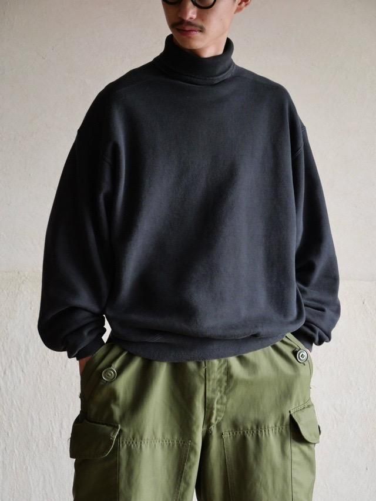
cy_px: 250
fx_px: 1332
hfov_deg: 16.1
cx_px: 188
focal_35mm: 92
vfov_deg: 21.3
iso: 1600
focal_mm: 46
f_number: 3.9
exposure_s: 1/100
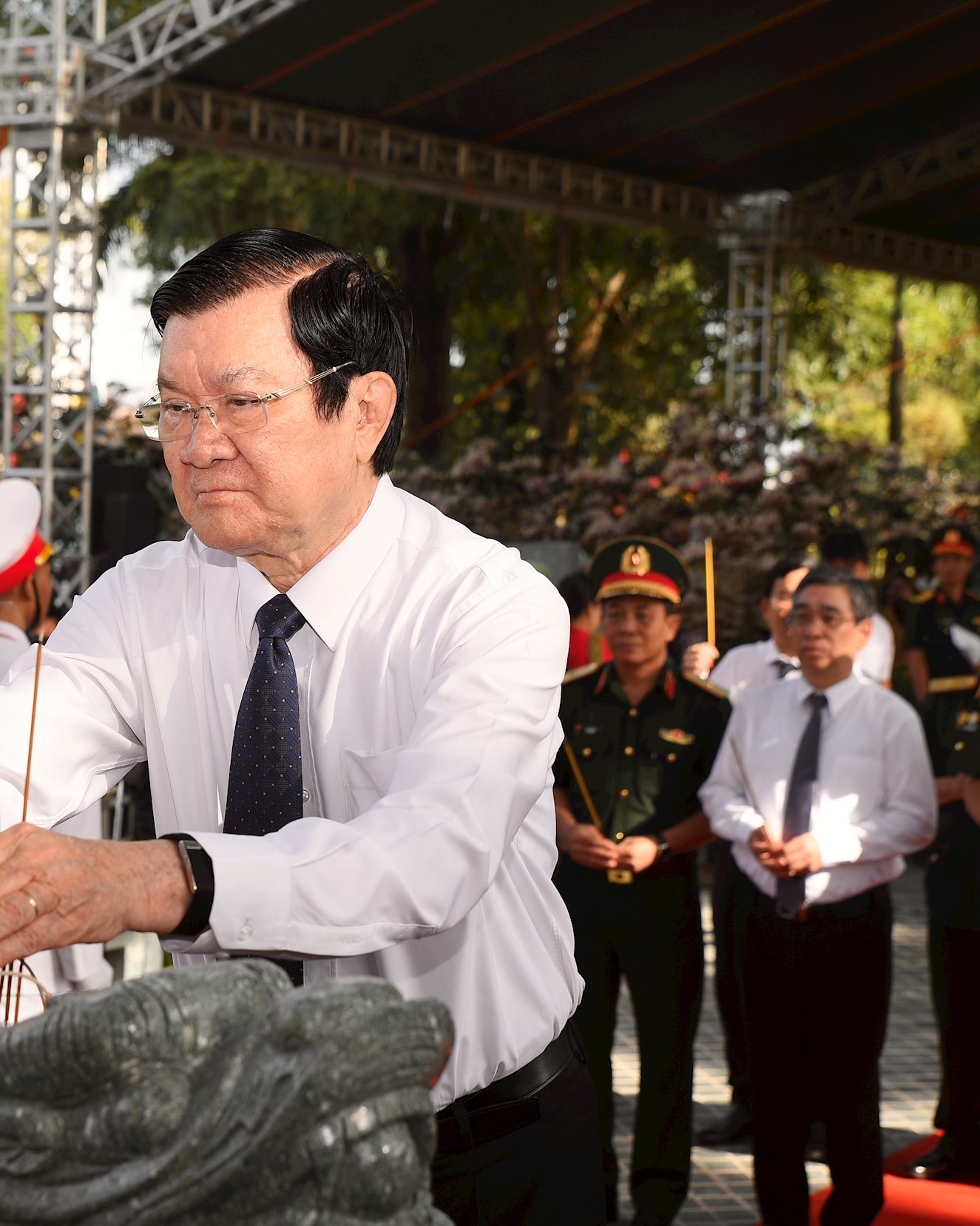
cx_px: 237
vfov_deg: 27.9
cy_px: 610
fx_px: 2466
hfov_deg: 22.3
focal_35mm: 68
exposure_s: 1/160
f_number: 5
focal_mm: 48
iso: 125
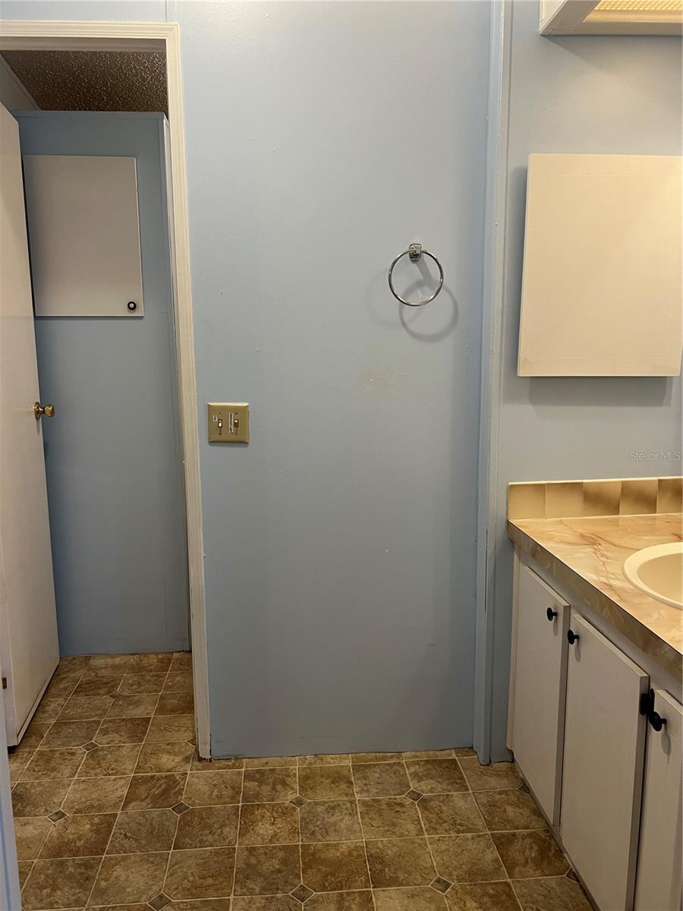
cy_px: 456
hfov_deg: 53.1
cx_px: 342
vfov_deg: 67.3
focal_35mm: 26
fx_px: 684
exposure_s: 1/60
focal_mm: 5.7
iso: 100
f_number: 1.5
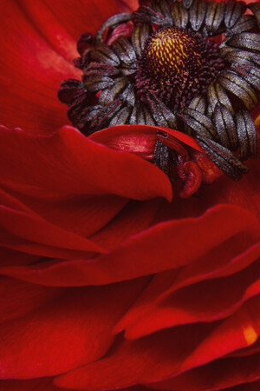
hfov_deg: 9.1
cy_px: 166
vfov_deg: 13.7
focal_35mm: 150
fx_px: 1625
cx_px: 200
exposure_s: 1/200
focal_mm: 90
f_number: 18
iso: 160
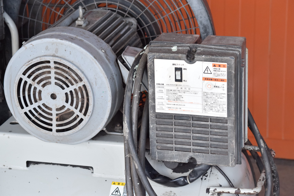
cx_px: 147
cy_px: 98
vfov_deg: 12.7
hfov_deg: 18.9
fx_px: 883
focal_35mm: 108
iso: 1250
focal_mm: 72
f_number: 6.3
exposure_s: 1/250
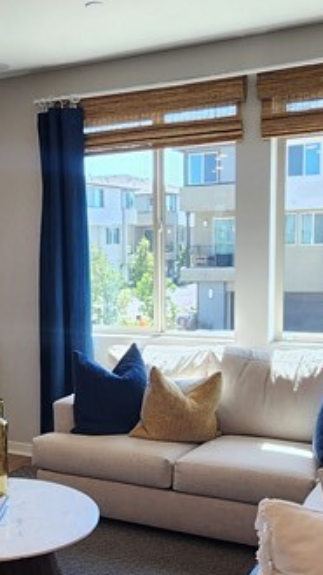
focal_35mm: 44
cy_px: 355
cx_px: 42
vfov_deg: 46.1
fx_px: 672
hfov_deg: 26.3
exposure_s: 1/120
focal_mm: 2.2
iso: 64
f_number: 2.2
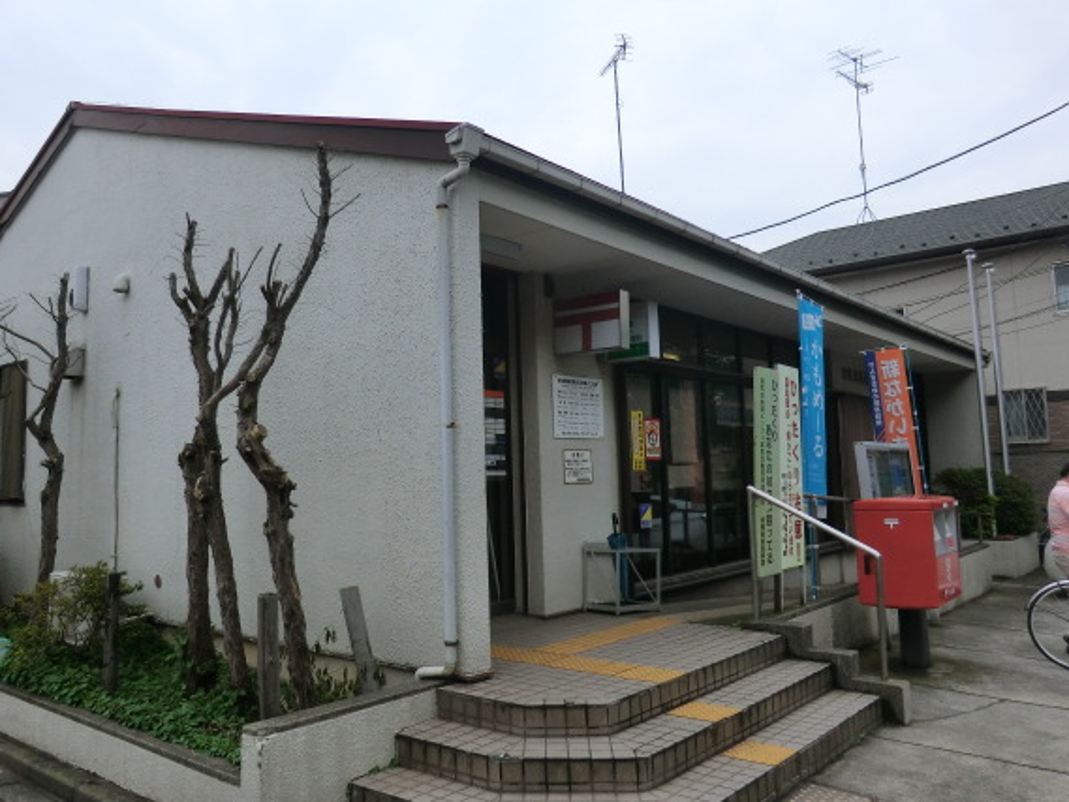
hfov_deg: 65.1
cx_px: 473
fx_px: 834
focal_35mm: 27
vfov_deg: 51.4
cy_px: 396
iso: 80
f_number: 3.2
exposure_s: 1/640
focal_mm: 4.3
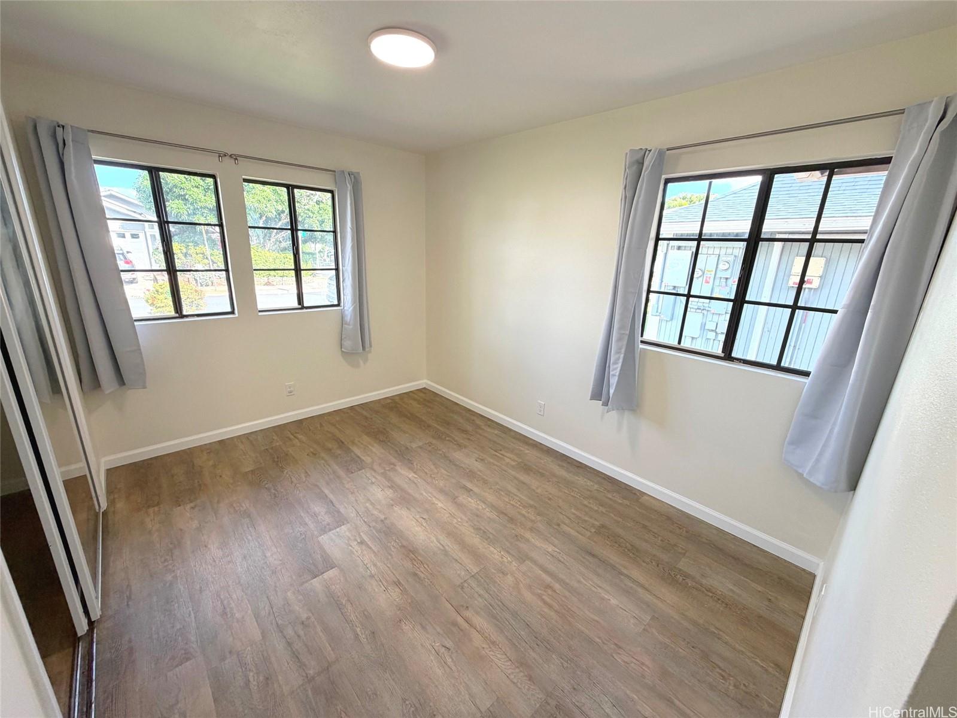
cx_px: 478
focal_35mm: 14
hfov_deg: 102.1
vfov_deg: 85.7
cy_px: 359
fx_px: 387
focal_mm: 2.22
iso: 100
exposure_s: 1/121
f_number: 2.2
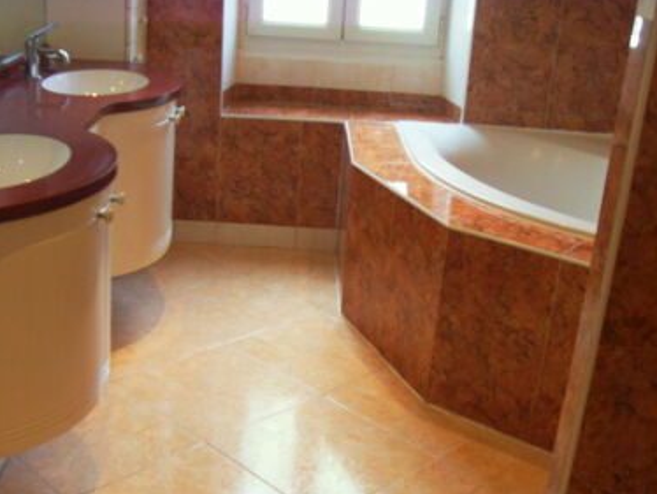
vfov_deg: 29.0
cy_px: 309
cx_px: 249
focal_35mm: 50
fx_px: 950
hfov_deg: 37.9
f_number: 3.5
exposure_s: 1/30
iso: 200
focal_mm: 6.6
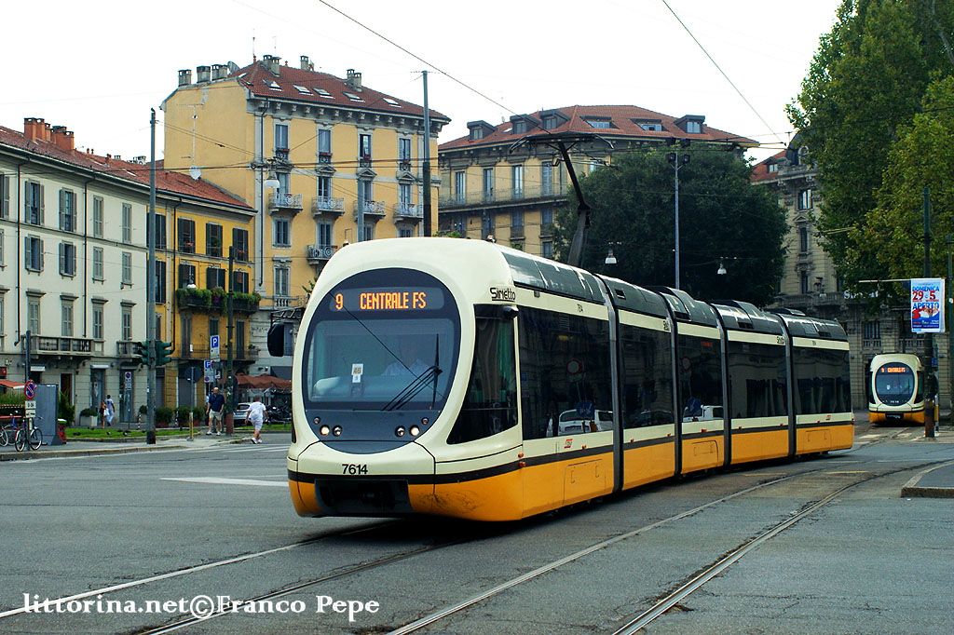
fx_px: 1589
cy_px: 318
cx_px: 477
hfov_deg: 33.4
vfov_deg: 22.6
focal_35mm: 60
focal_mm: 40
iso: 400
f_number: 7.1
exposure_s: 1/320
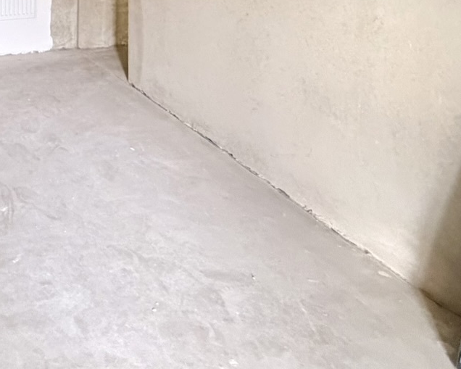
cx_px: -27
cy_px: -141
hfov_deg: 36.5
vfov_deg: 27.1
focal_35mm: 44
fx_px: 600
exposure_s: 1/60
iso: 500
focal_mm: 2.22
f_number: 2.2
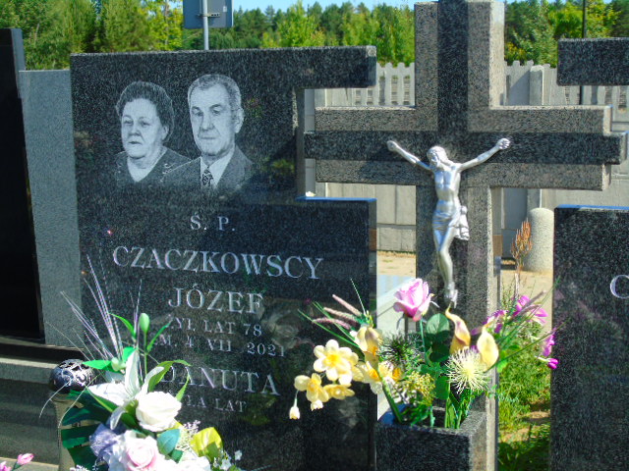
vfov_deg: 27.0
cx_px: 314
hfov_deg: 35.5
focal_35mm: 54
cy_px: 236
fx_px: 981
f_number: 4.3
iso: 80
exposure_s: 1/400
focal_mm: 9.6
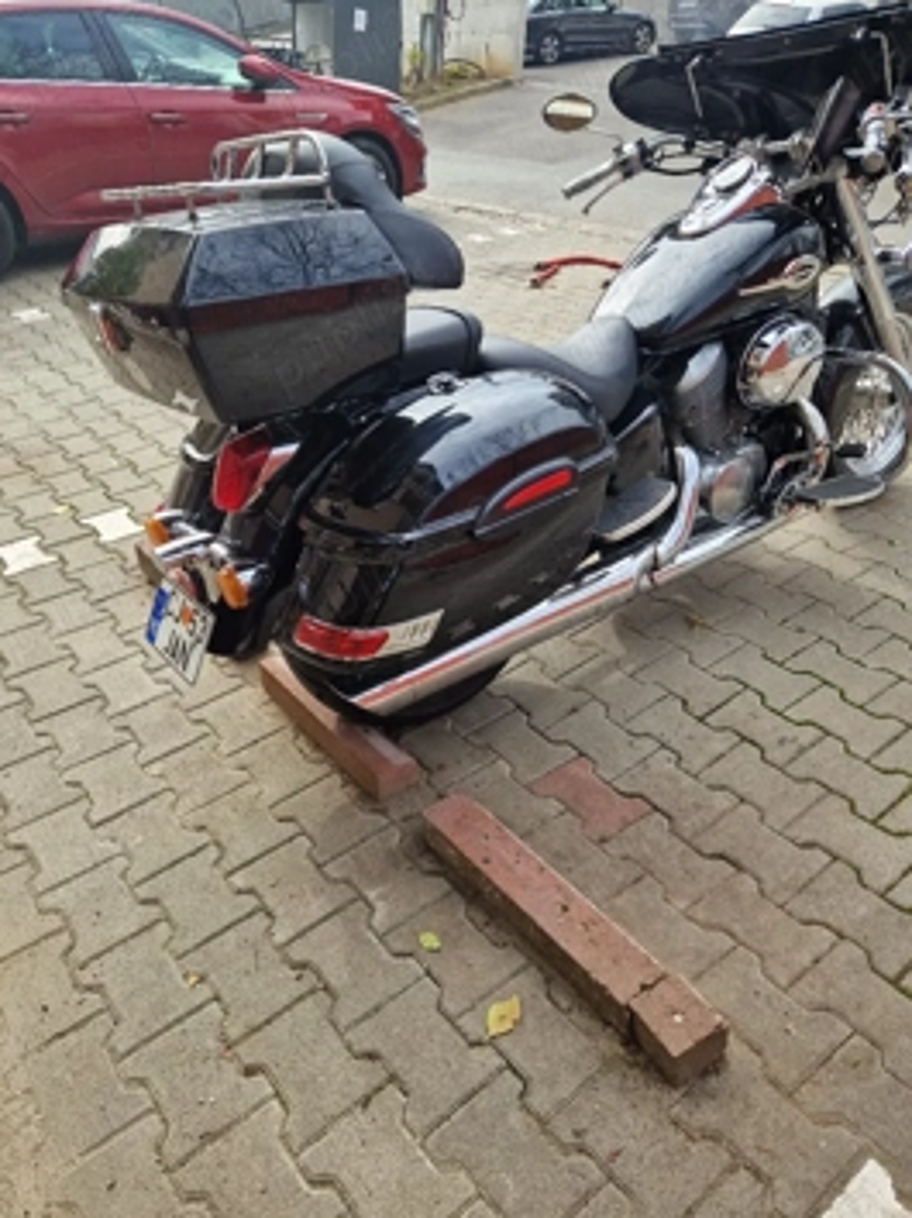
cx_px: 451
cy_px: 616
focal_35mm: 26
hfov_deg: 53.0
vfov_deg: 67.3
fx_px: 914
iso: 50
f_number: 1.8
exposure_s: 1/435
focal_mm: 5.4
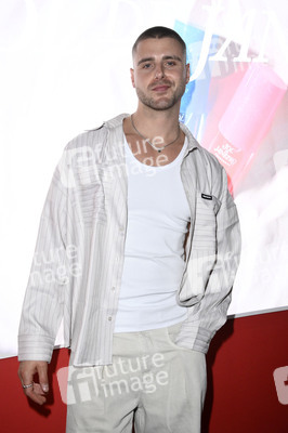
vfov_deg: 44.5
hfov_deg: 30.5
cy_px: 216
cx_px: 144
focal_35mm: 44
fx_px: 529
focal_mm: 44
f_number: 5.6
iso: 5000
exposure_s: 1/200
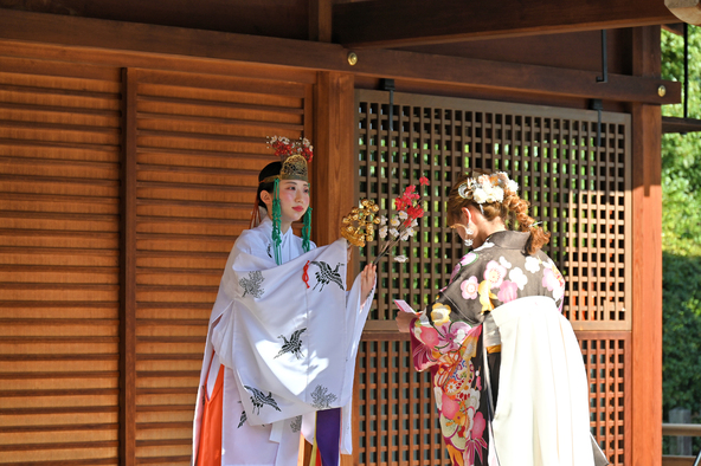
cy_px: 233
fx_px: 2627
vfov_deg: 10.1
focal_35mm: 135
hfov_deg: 15.2
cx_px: 350
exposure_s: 1/500
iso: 280
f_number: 6.3
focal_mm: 135
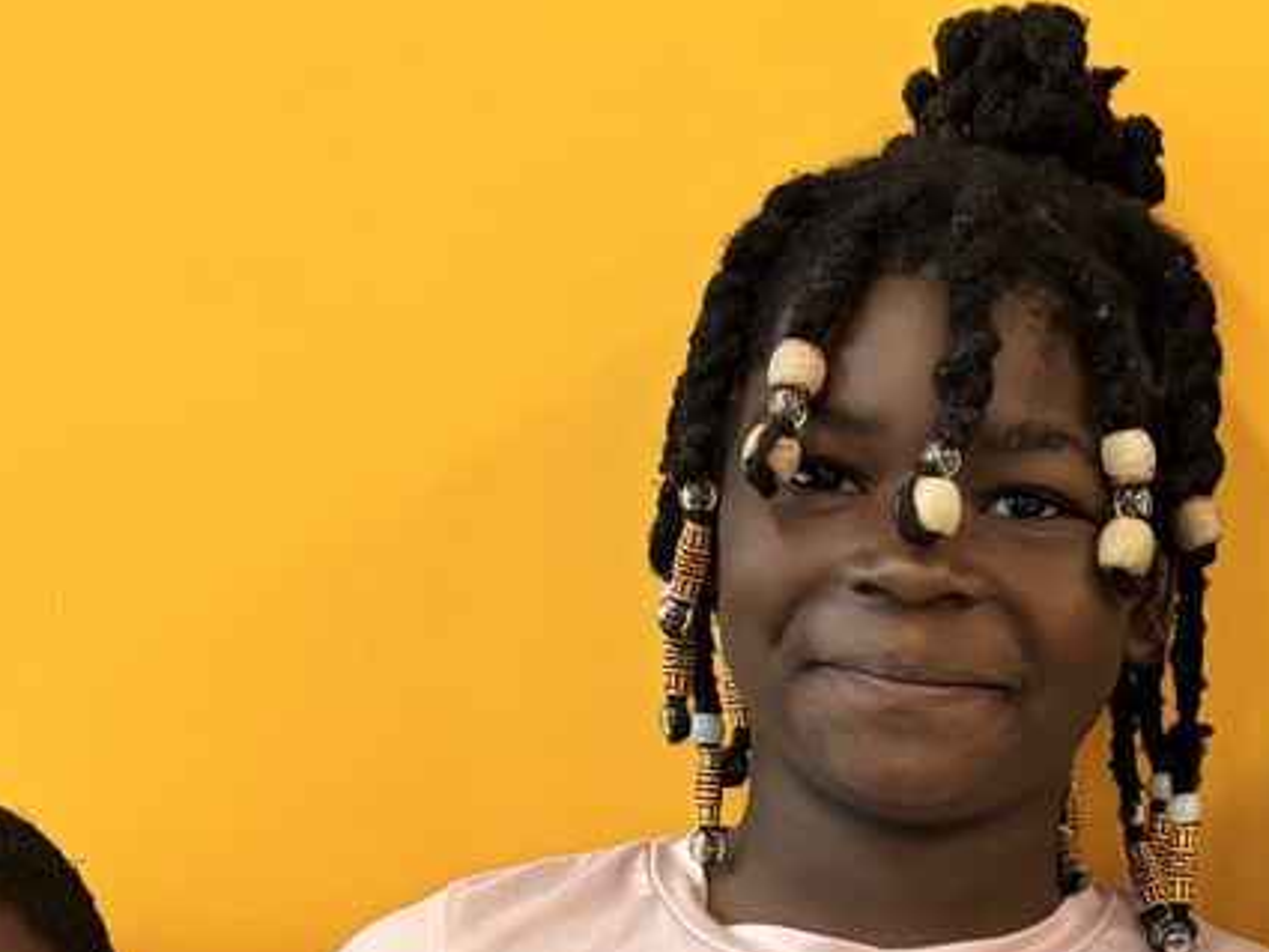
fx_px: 3960
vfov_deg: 12.7
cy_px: 1589
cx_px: 1270
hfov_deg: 17.8
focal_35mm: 108
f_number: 1.6
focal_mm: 5.96
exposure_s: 1/60
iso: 125
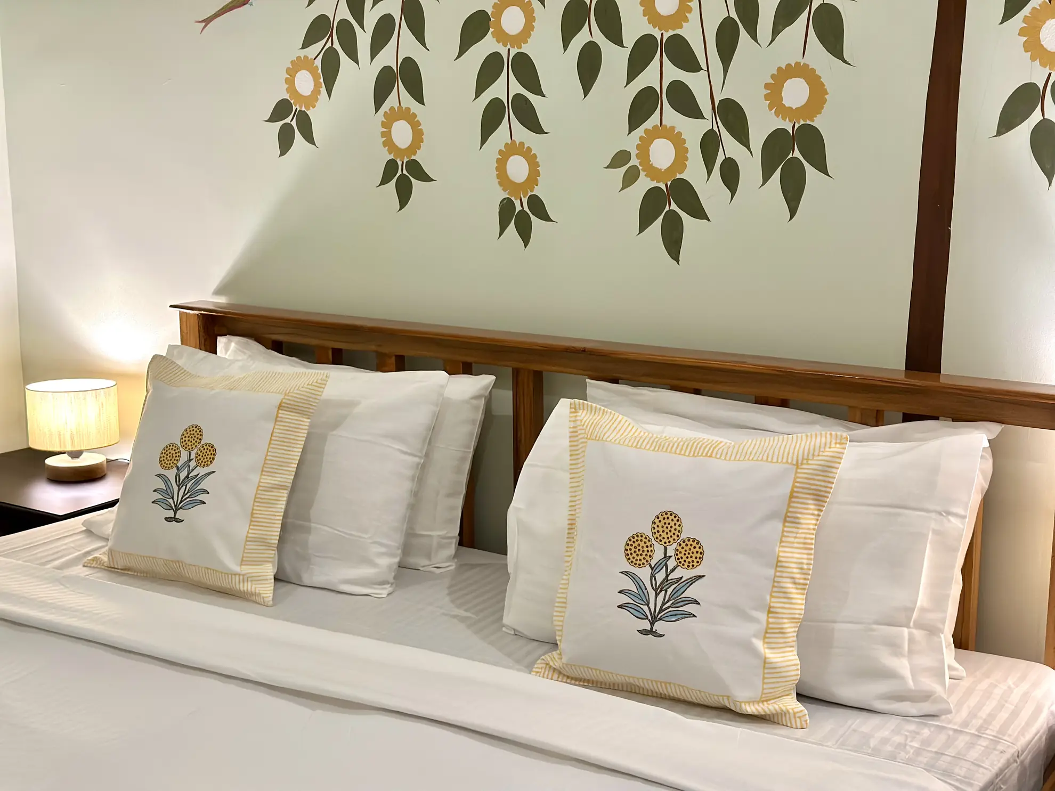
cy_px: 396
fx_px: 1463
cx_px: 528
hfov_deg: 39.7
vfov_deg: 30.3
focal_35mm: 48
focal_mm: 6.86
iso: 250
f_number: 1.78
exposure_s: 1/50
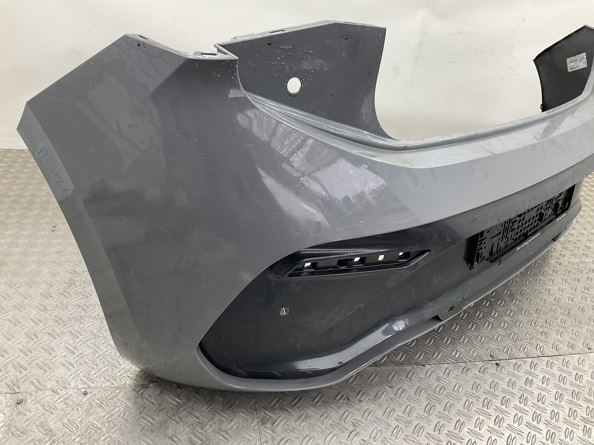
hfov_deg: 61.7
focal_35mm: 29
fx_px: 498
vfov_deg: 48.2
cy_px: 222
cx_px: 297
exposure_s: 1/100
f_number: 1.8
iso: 50
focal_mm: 3
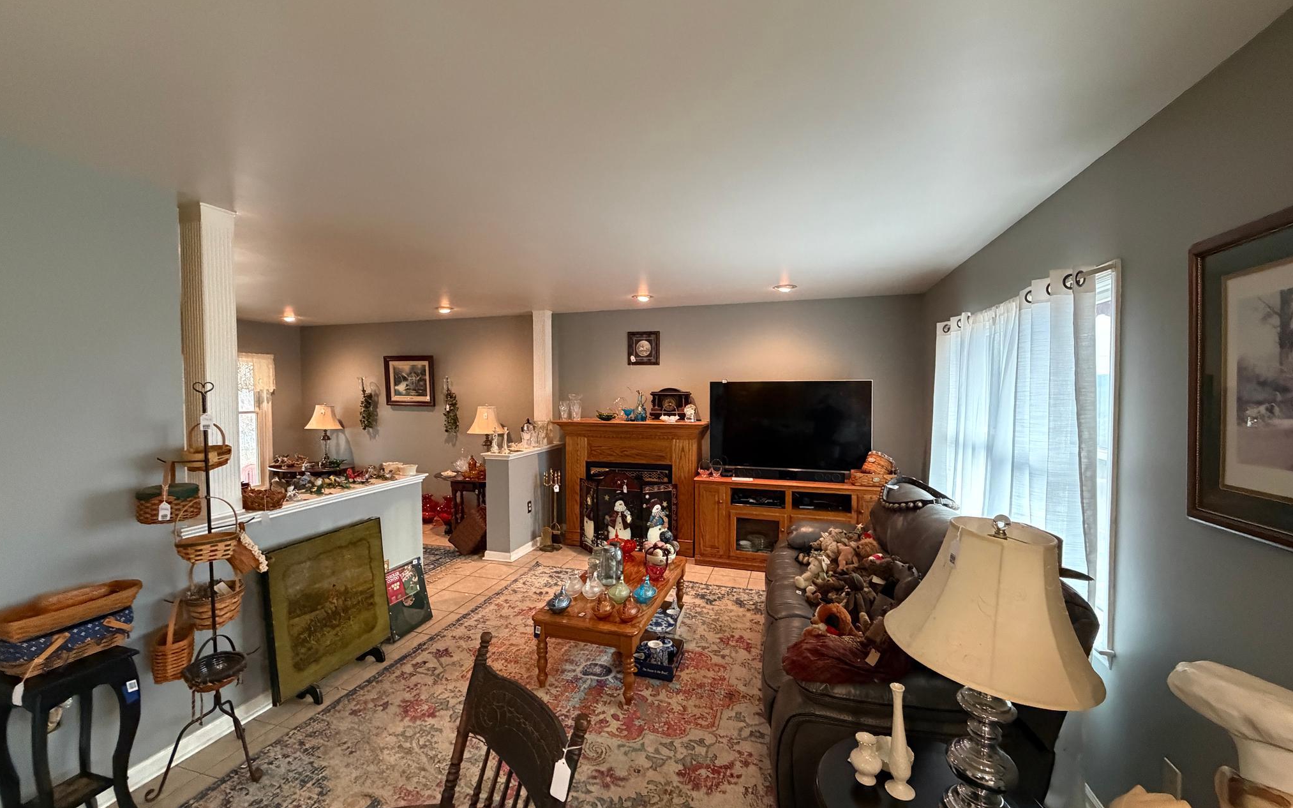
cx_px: 640
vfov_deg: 74.8
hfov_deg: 101.5
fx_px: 529
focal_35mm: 15
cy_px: 407
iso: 640
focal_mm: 2.22
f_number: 2.2
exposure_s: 1/60
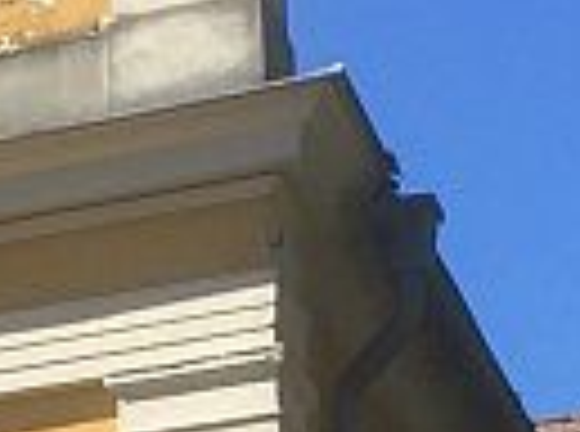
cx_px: -328
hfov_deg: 8.4
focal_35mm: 231
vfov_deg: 6.3
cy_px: 675
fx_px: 3860
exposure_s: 1/1721
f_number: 2.2
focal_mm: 4.15
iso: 32
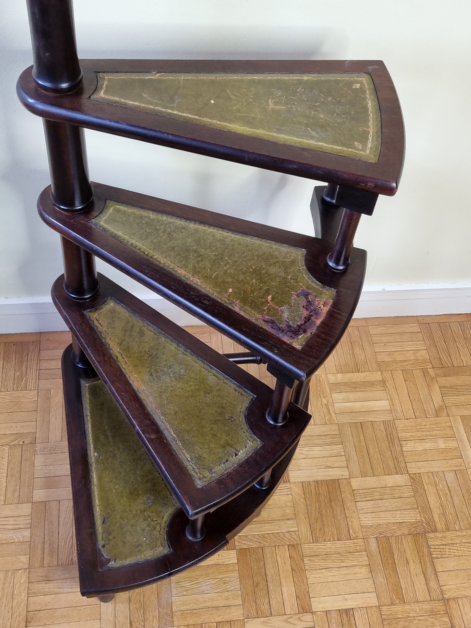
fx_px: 472
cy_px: 314
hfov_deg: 53.1
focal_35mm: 26
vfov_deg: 67.3
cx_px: 236
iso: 250
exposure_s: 1/100
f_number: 1.8
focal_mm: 5.4
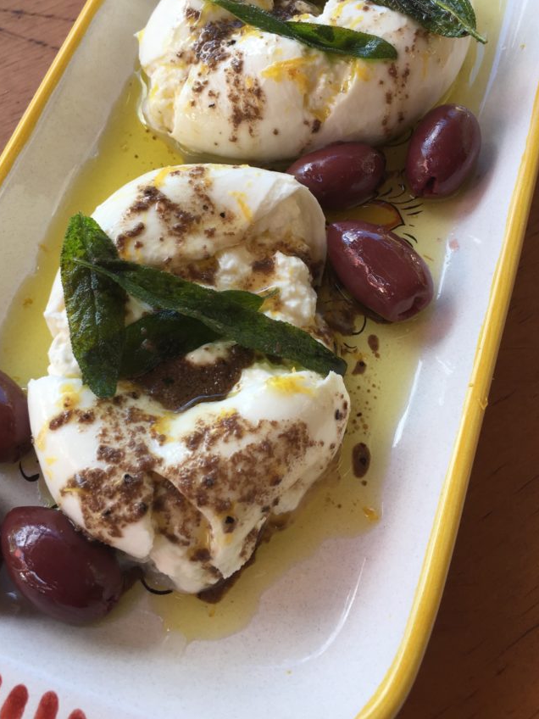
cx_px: 255
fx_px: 727
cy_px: 298
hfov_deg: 40.7
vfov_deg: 52.4
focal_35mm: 35
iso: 32
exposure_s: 1/120
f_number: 2.2
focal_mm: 4.15
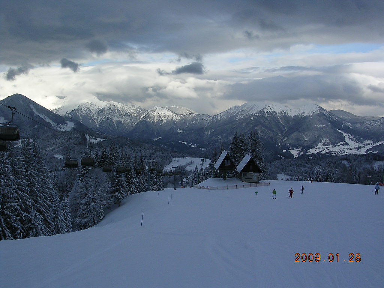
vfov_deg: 37.7
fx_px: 422
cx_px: 192
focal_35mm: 38
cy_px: 144
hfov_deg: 49.0
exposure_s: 1/315
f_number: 5.6
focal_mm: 5.8
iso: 100
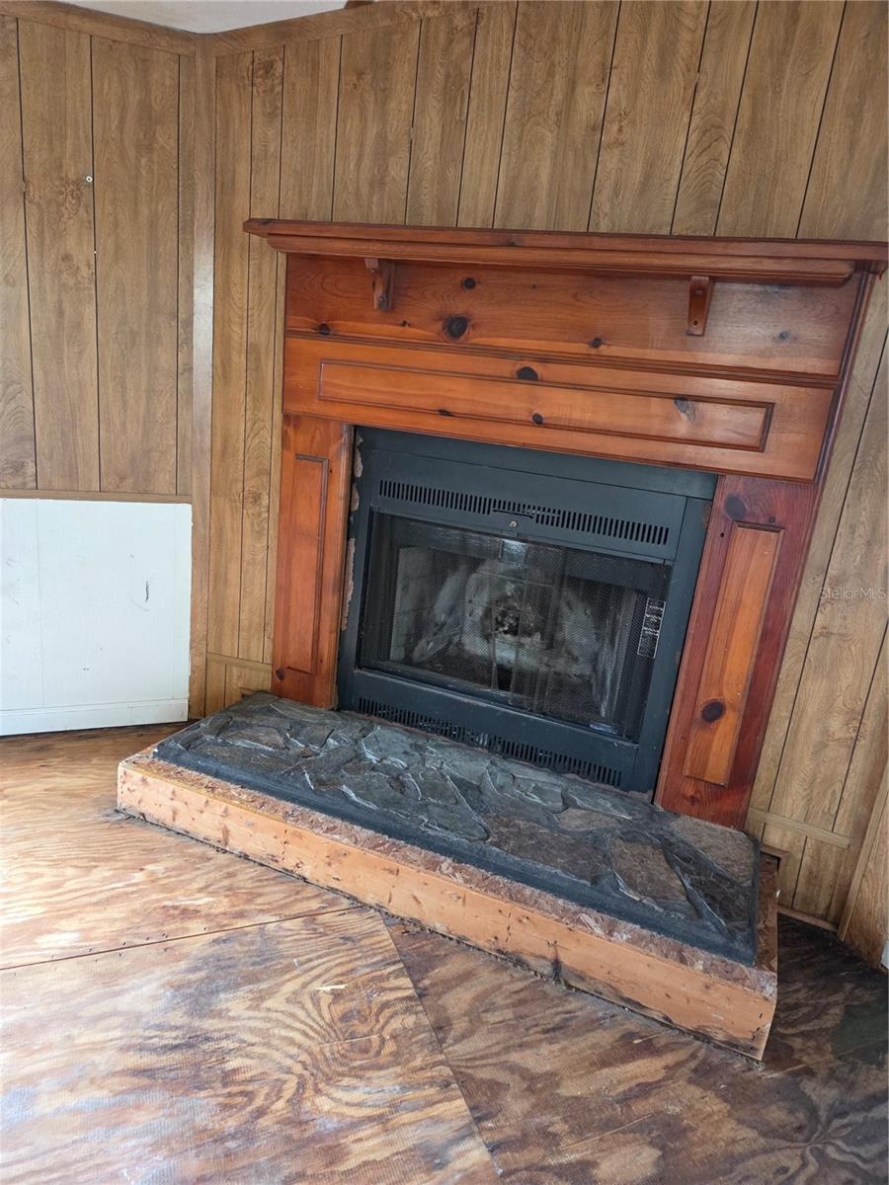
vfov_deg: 73.9
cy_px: 592
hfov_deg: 58.9
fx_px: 788
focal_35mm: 23
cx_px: 444
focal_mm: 5.4
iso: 1600
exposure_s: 1/120
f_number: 1.8
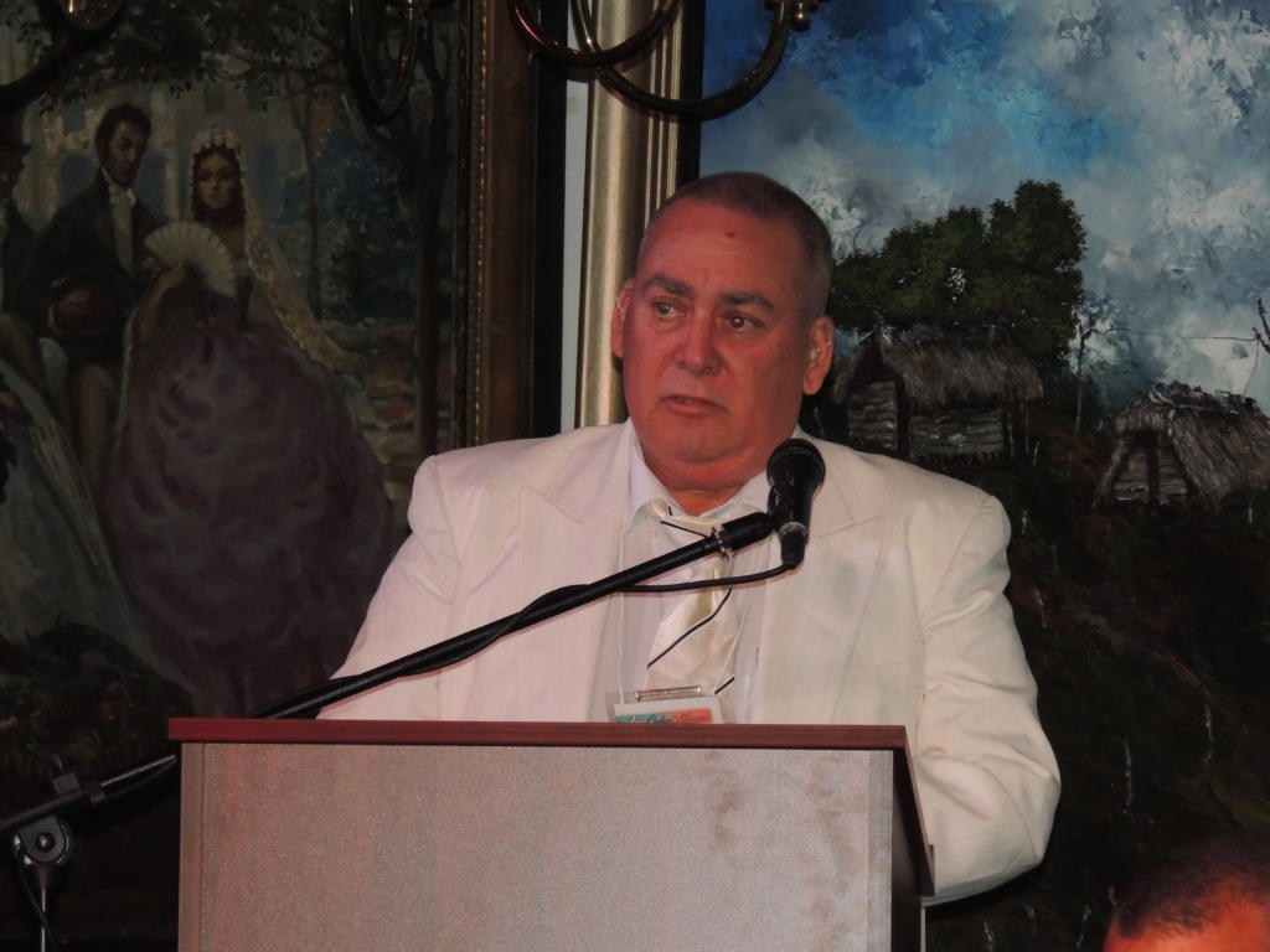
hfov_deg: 7.9
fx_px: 9172
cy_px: 476
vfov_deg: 5.9
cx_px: 635
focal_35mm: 250
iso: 800
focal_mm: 44.5
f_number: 4.7
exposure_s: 1/60
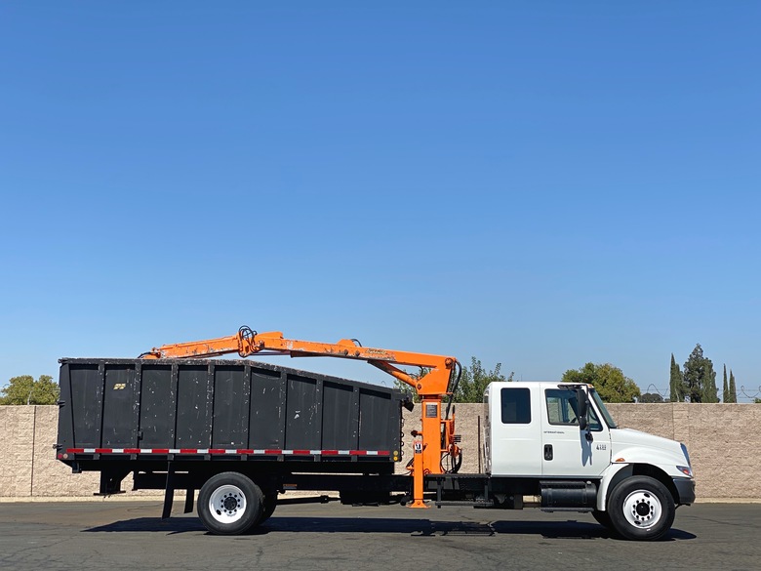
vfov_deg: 28.0
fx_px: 1143
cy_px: 286
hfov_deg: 36.8
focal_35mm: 52
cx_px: 380
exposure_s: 1/2083
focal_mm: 6
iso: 20
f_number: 2
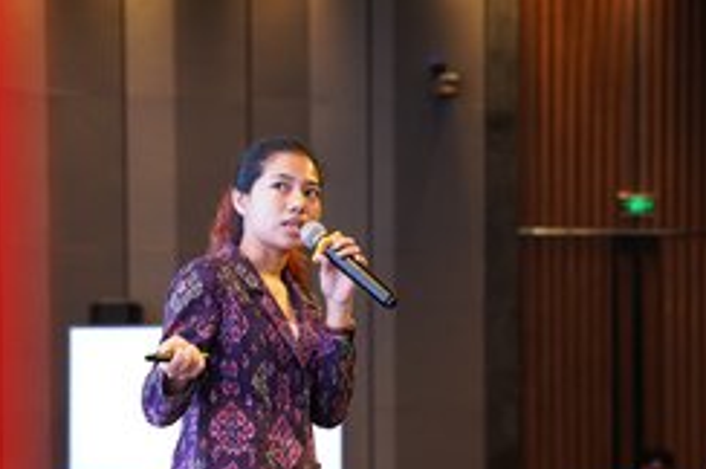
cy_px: 394
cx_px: 281
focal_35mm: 119
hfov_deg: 17.2
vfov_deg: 11.4
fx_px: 2331
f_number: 2.8
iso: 1600
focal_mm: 70
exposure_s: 1/125
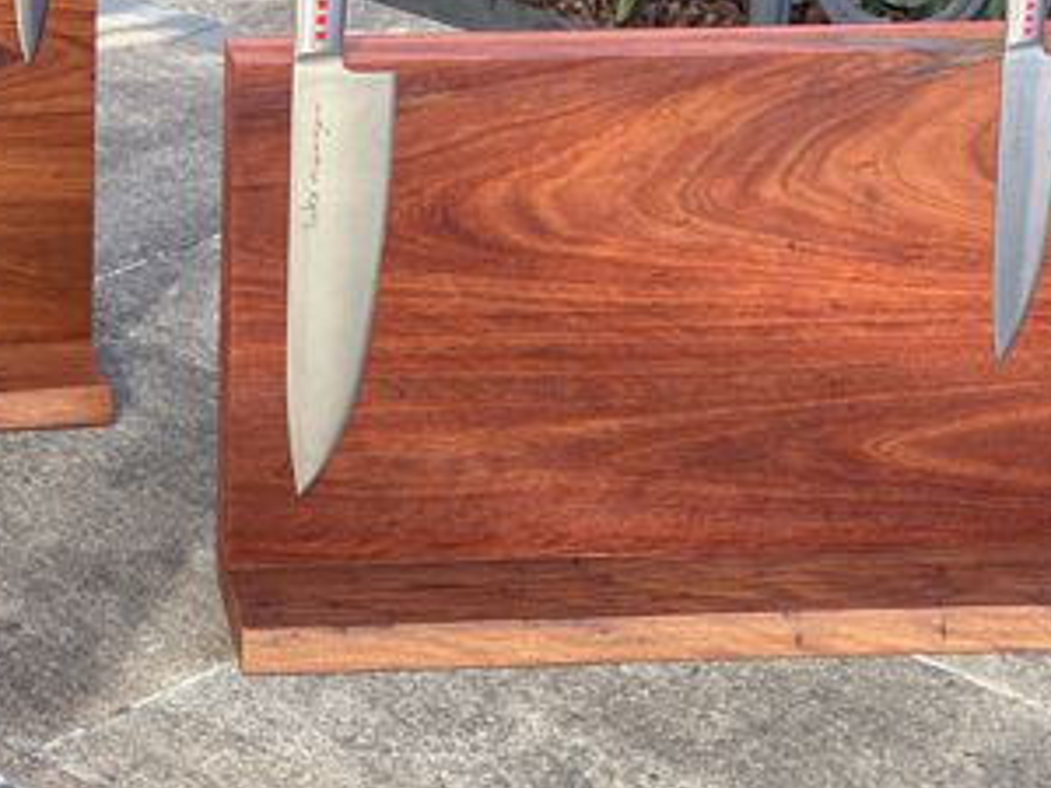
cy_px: 182
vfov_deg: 11.5
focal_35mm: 128
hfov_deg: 15.3
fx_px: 3886
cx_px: 161
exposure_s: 1/121
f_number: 2.2
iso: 32
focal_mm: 7.5
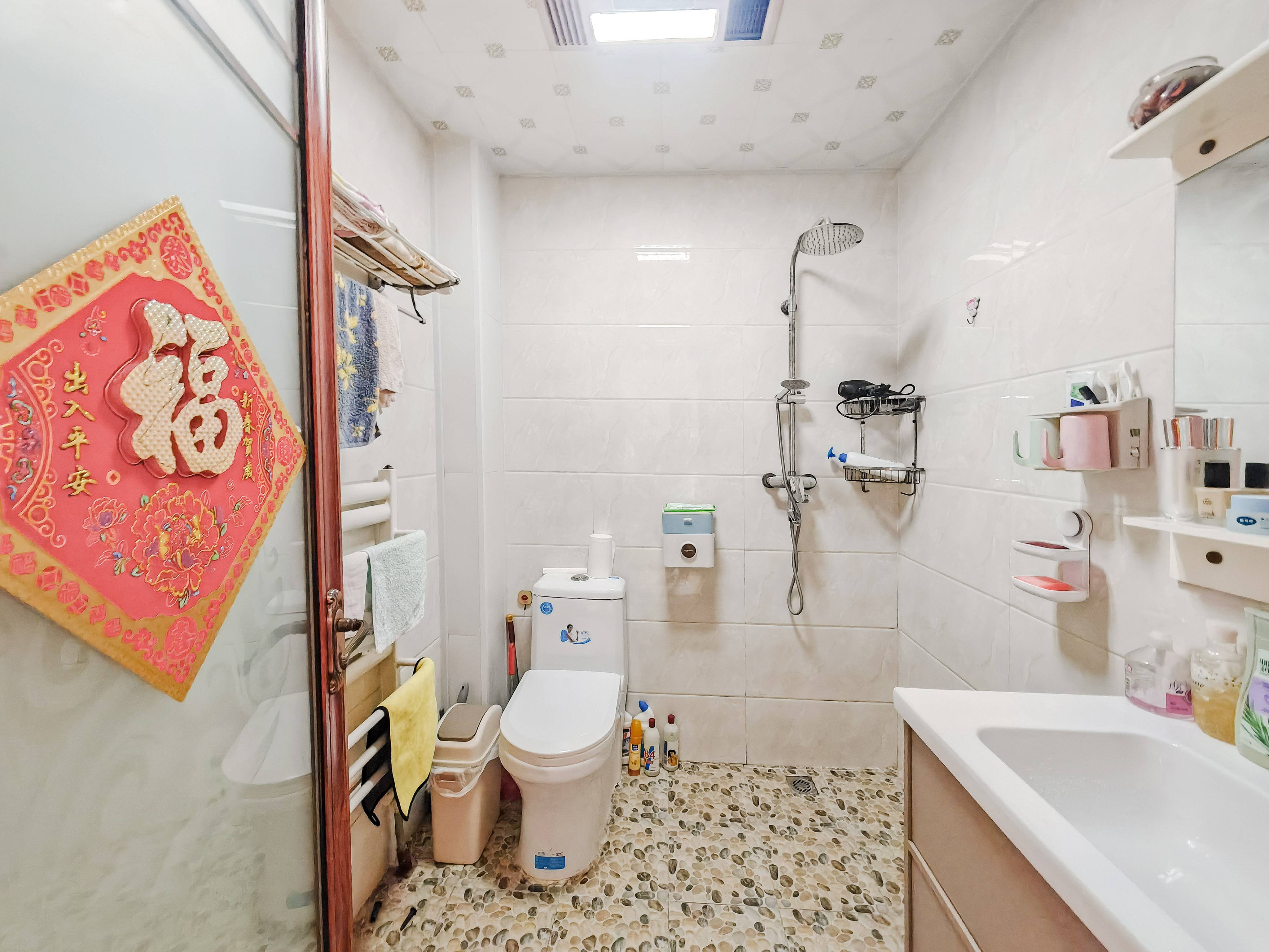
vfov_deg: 89.9
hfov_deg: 106.2
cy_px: 476
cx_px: 634
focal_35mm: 13
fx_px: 477
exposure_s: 1/35
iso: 1600
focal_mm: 1.82
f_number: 2
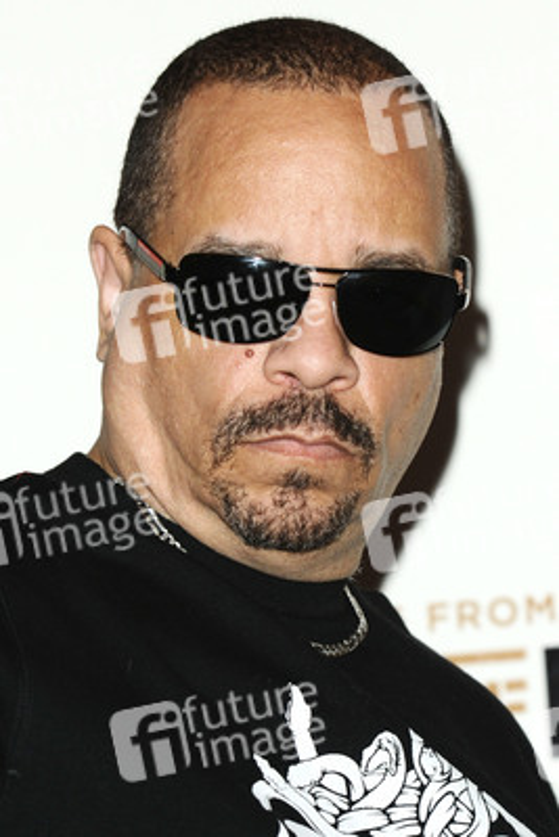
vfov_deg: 13.7
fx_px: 3490
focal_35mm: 150
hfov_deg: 9.2
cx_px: 280
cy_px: 418
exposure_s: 1/200
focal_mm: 100
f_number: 3.5
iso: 320
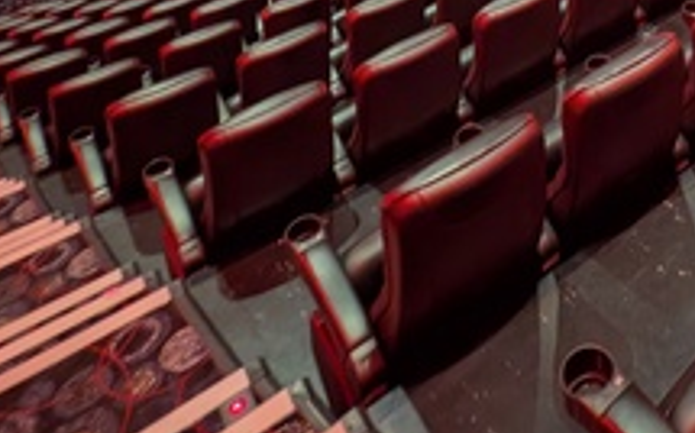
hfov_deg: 44.8
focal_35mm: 38
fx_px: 719
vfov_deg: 23.3
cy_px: -288
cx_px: 676
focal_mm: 2.23
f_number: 1.95
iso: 438
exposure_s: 1/7.04
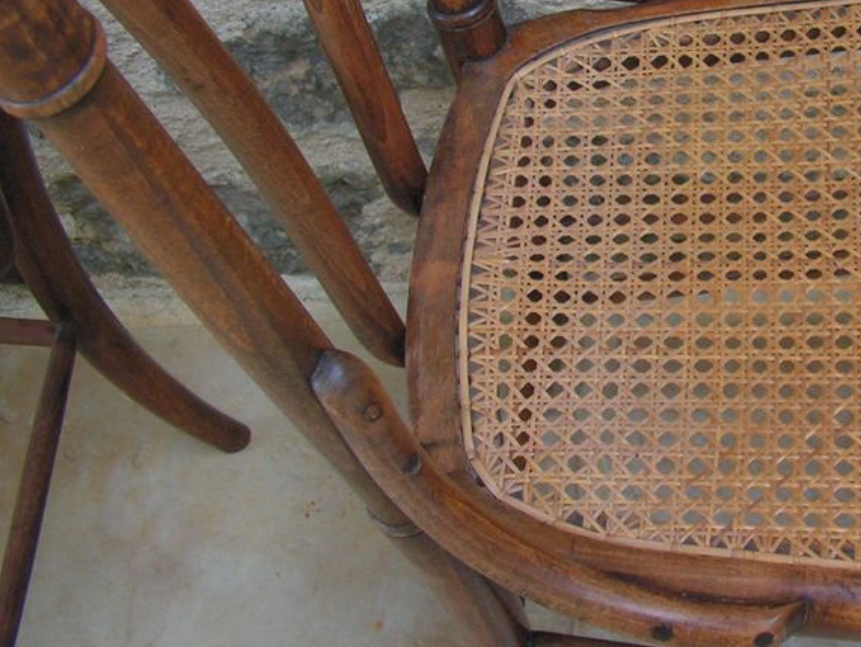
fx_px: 1568
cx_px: 743
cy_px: 247
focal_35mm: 63
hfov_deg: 29.7
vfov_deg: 23.3
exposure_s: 1/40
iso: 125
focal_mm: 6
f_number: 3.2
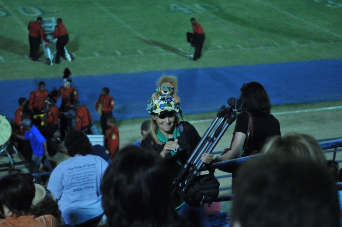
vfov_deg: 17.4
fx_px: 740
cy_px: 114
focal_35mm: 78
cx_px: 171
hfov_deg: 26.0
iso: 1600
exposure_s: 1/200
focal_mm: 52
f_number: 2.8
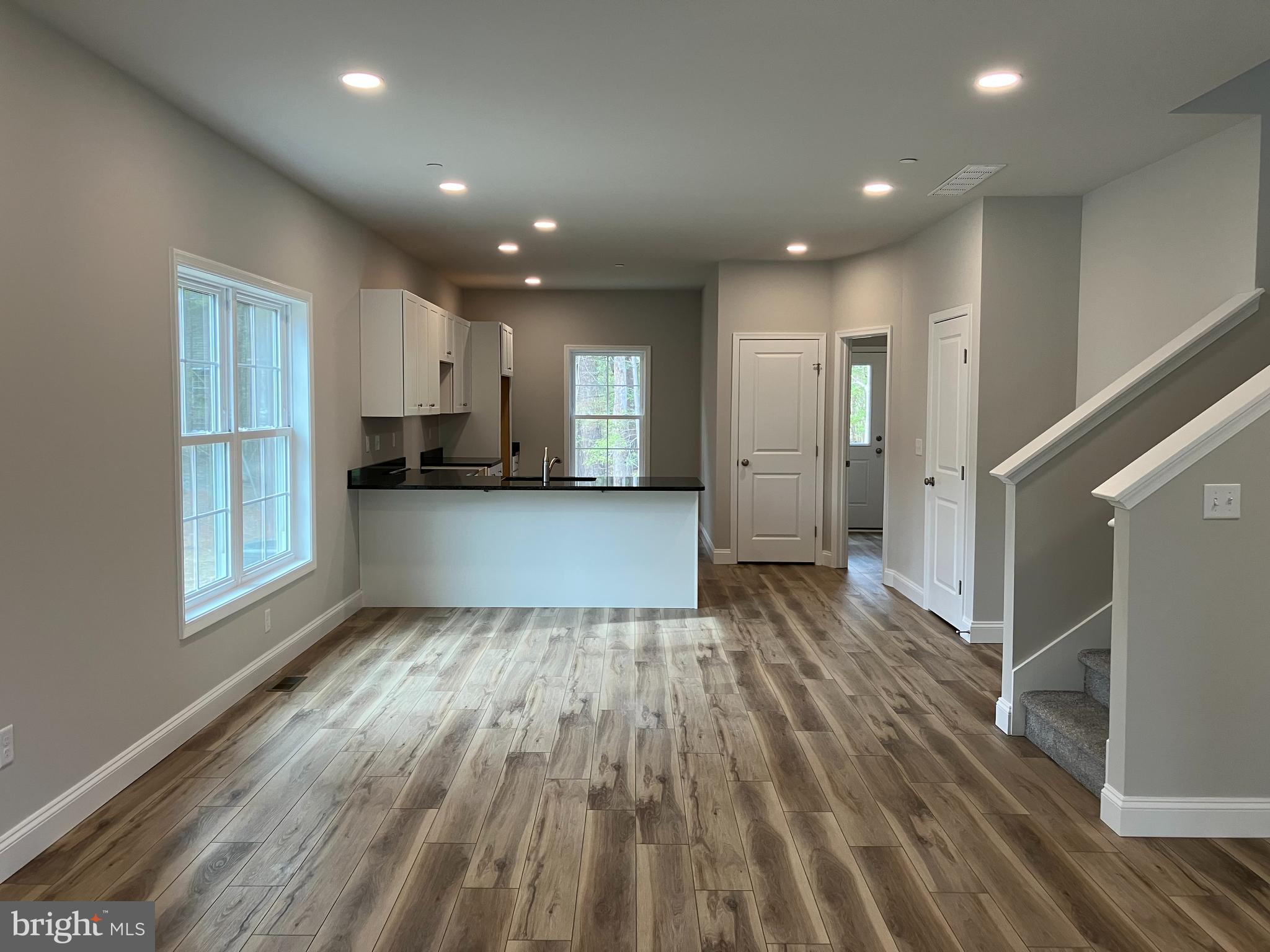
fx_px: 1027
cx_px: 635
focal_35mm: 28
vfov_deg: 49.7
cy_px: 476
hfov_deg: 63.4
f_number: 1.8
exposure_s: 1/60
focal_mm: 3.99
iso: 50
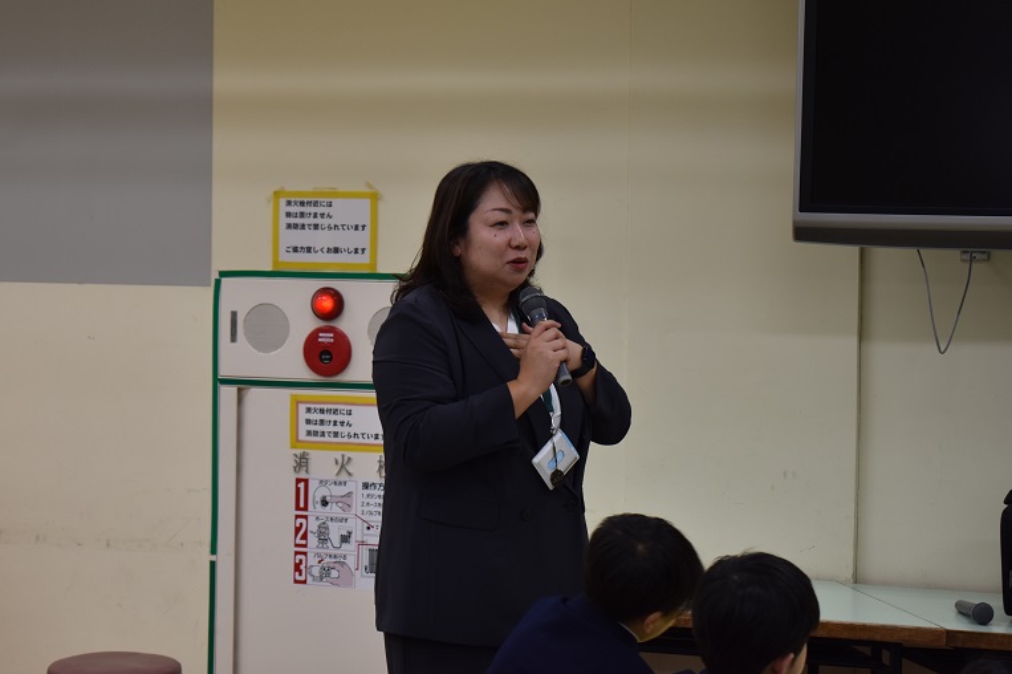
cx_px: 489
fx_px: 2431
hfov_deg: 23.5
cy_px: 322
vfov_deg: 15.8
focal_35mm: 87
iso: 400
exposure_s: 1/80
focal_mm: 55
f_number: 5.6
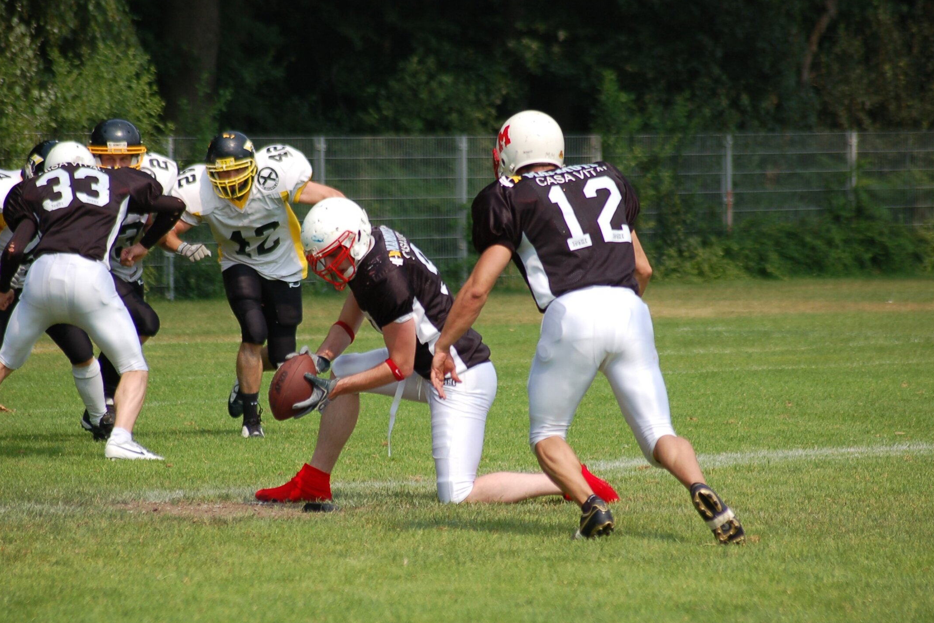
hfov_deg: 6.9
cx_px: 462
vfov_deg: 4.6
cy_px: 312
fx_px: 7770
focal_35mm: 300
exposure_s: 1/1250
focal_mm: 195
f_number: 5
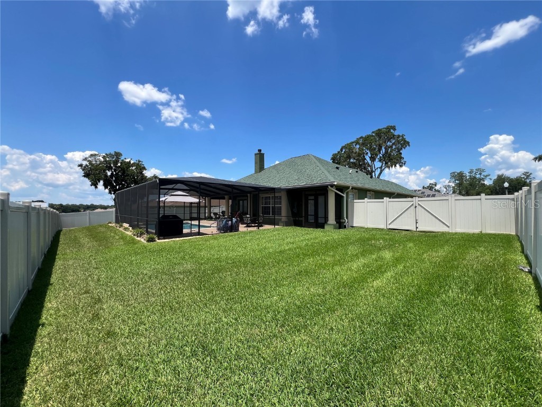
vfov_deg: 89.9
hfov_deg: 106.2
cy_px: 204
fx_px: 204
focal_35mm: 13
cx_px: 271
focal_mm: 1.57
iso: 32
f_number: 1.8
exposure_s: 1/1248
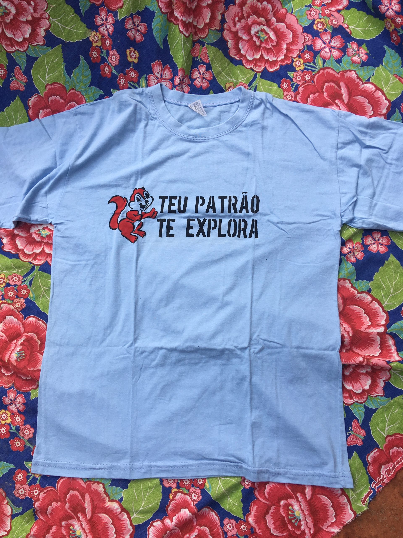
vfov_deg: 61.7
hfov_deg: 48.2
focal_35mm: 29
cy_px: 269
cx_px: 202
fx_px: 450
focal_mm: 4.15
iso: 25
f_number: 2.2
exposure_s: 1/416
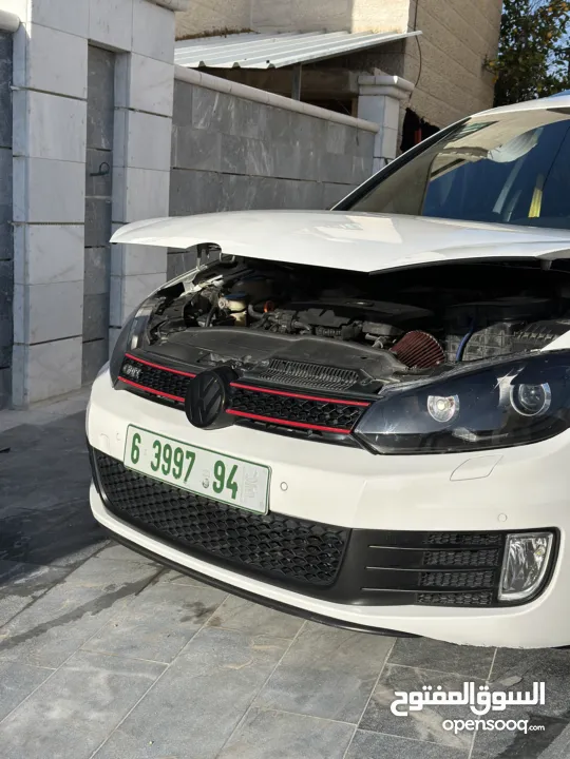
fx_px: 1054
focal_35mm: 48
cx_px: 285
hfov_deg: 30.3
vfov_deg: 39.7
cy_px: 380
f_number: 1.78
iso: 100
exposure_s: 1/6623
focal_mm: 6.86
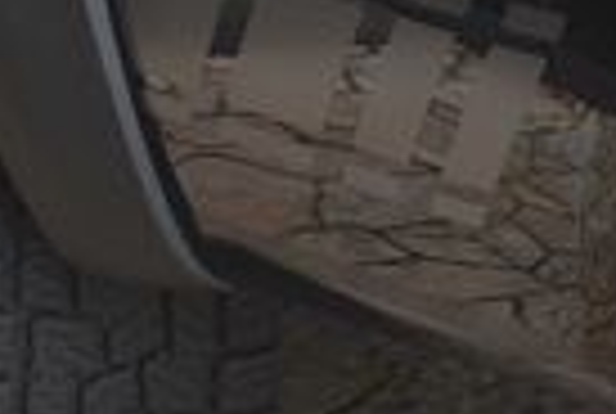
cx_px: 931
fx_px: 5625
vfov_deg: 4.1
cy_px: -562
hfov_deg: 6.2
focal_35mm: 328
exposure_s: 1/125
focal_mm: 44
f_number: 5.6
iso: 500
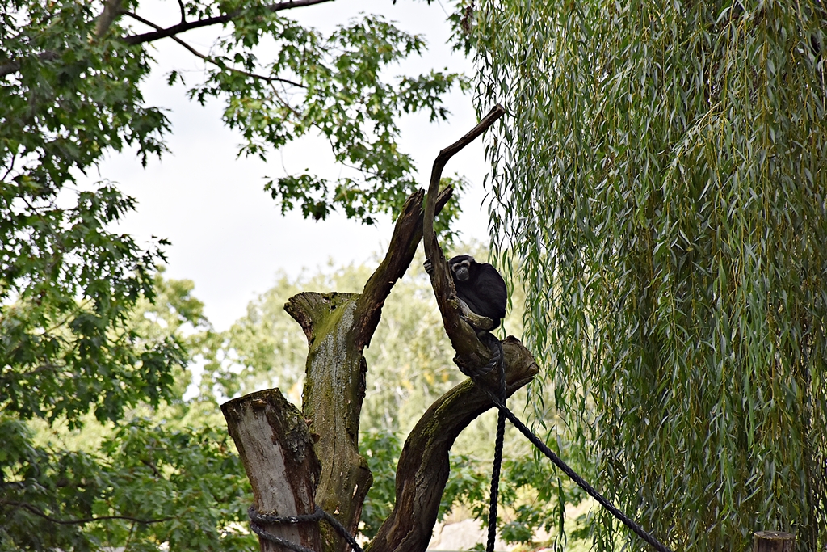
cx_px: 414
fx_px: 4825
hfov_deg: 9.8
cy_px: 276
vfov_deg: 6.5
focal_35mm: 210
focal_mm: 140
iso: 560
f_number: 5.6
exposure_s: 1/1000
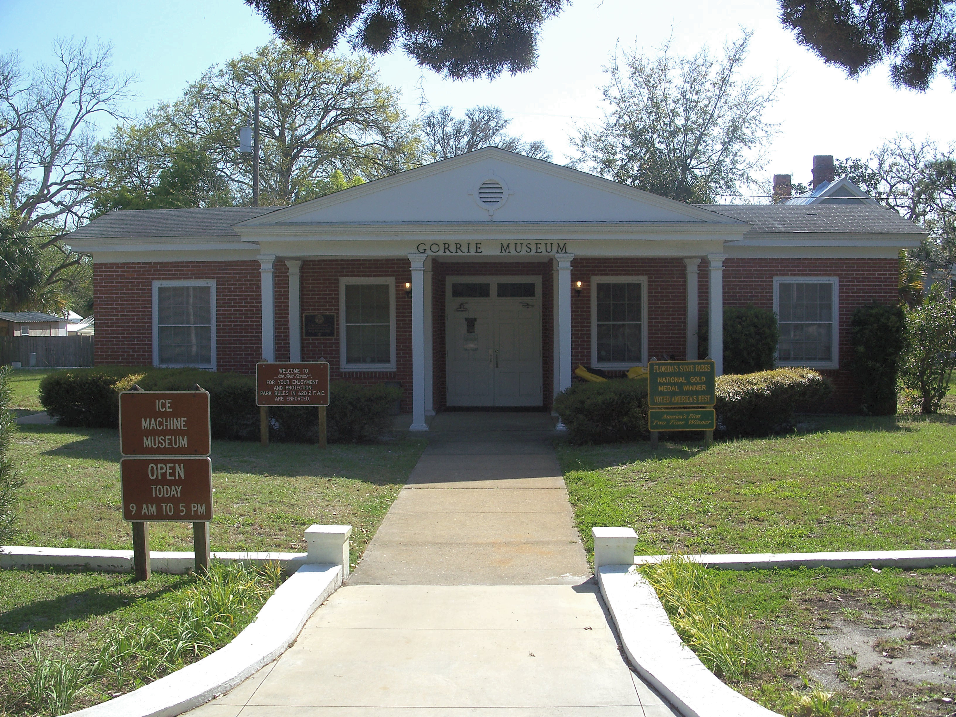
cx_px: 478
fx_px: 1022
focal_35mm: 37
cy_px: 358
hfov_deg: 50.1
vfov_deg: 38.7
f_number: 4
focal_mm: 7.8
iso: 64
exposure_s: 1/500
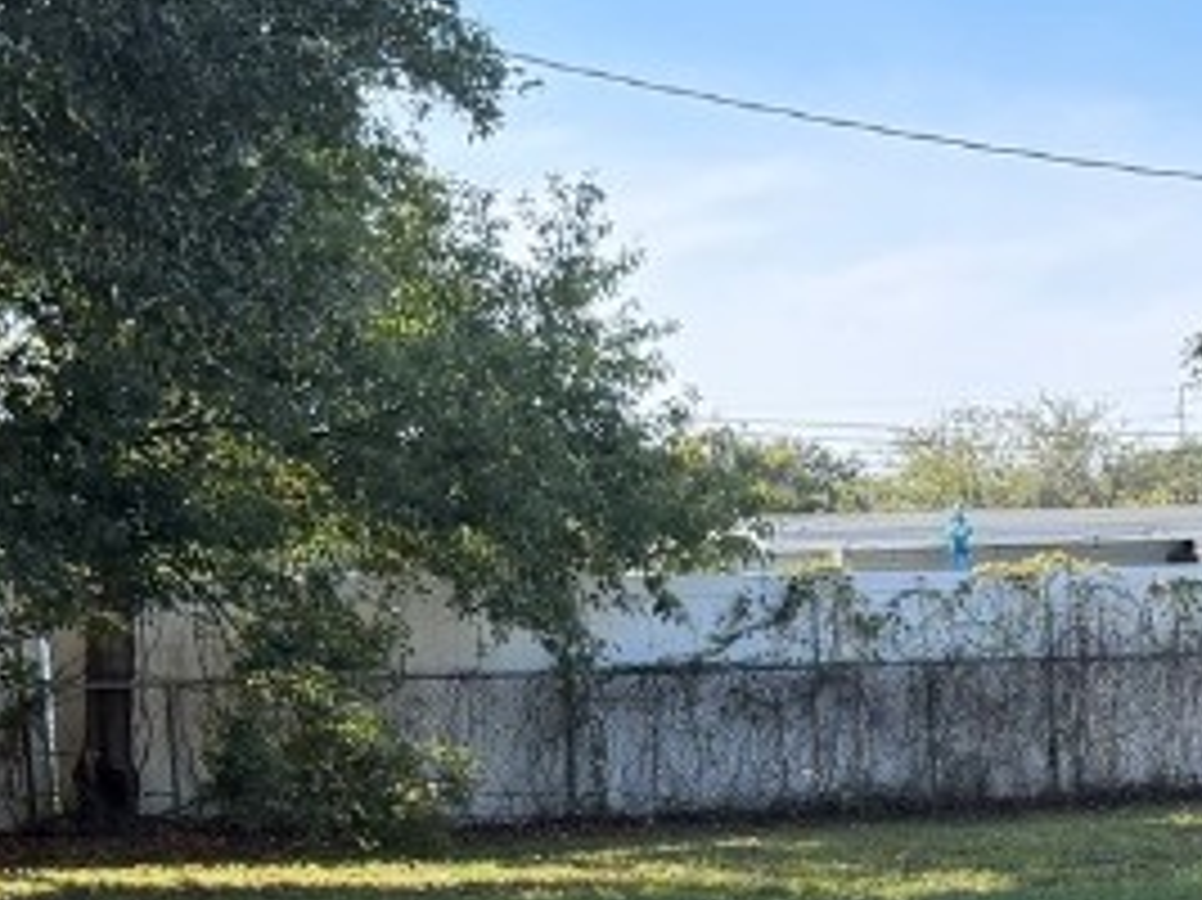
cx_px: 1170
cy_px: 994
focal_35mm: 92
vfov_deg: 15.6
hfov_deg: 20.7
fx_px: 3193
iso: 100
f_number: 1.78
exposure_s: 1/1522
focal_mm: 6.76
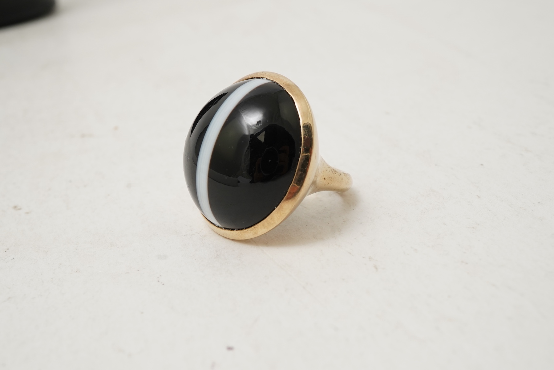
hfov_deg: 43.6
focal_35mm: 45
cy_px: 185
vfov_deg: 29.9
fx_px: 693
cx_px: 277
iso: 500
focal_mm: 30
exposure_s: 1/100
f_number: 22
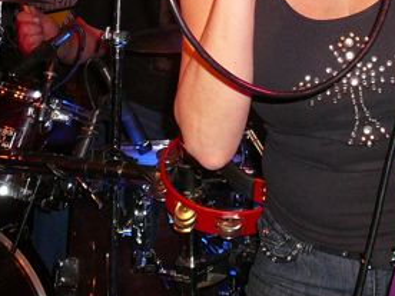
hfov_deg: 22.6
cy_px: -39
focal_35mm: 85
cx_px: 338
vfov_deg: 16.8
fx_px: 970
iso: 160
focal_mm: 5.2
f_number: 2.8
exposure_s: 1/30
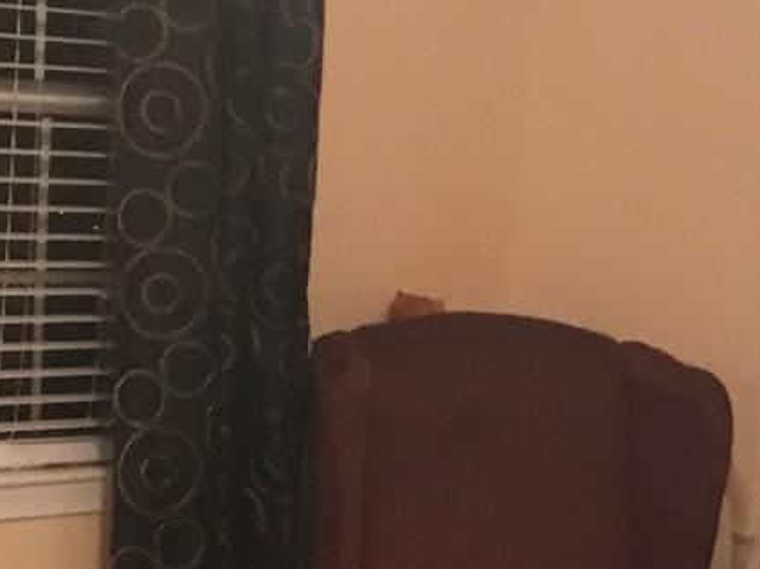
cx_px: 77
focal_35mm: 136
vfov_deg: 10.7
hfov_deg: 14.4
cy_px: 690
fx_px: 2984
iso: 100
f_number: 1.8
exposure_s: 1/8
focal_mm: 3.99
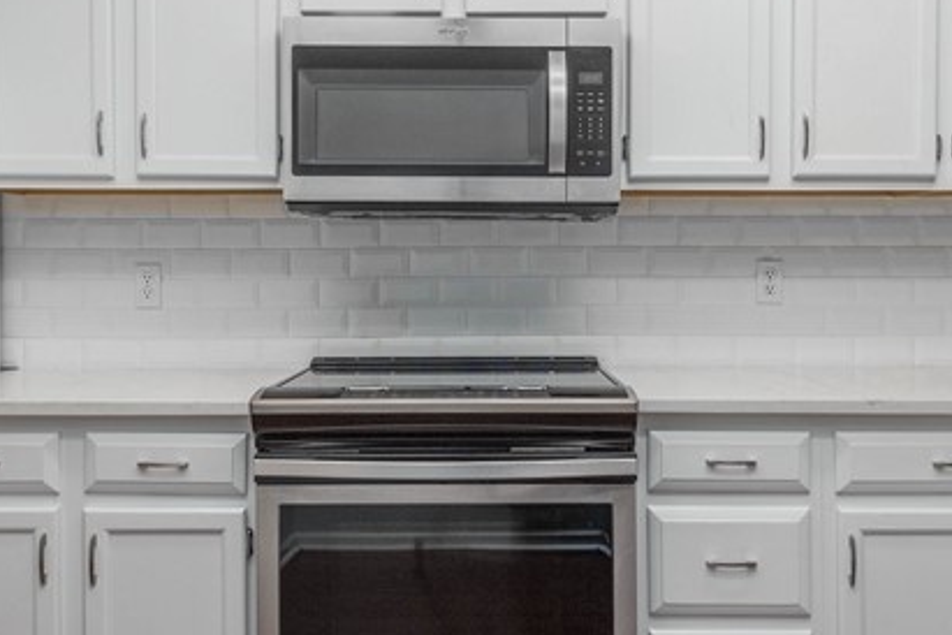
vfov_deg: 35.9
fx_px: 978
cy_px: 286
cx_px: 321
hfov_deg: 51.0
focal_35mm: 37
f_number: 9
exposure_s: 1/60
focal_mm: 14
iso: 200
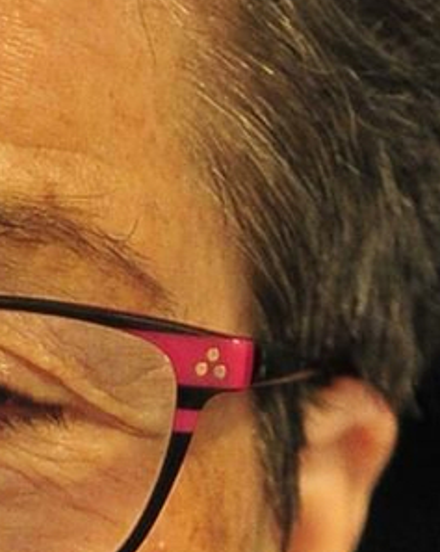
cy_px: 694
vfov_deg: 1.6
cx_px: -239
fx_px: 19824
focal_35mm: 1216
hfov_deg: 1.3
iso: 2500
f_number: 2.8
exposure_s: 1/200
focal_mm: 160
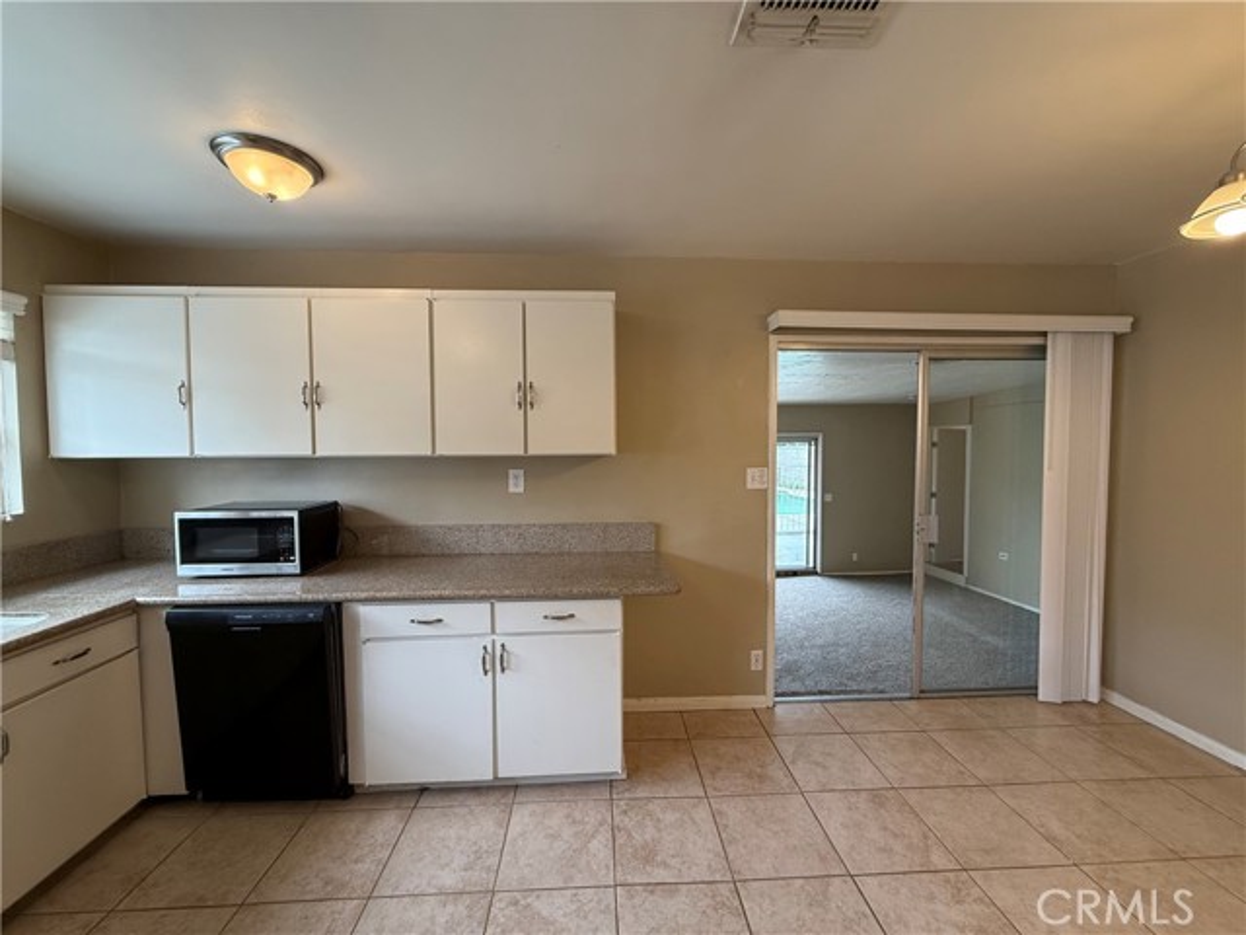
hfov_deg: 102.1
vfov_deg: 85.7
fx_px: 504
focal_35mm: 14
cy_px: 468
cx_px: 623
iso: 160
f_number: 2.2
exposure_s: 1/120
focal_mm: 2.22
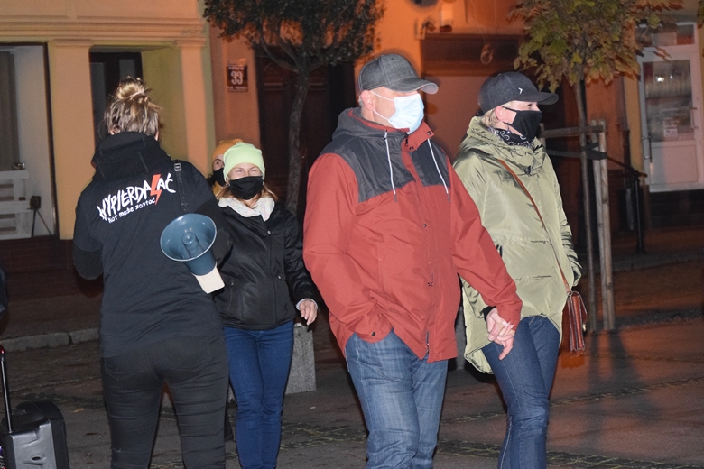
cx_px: 352
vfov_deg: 16.6
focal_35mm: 82
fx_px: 1613
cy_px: 234
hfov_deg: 24.6
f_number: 4
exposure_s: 1/60
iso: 3200
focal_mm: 55
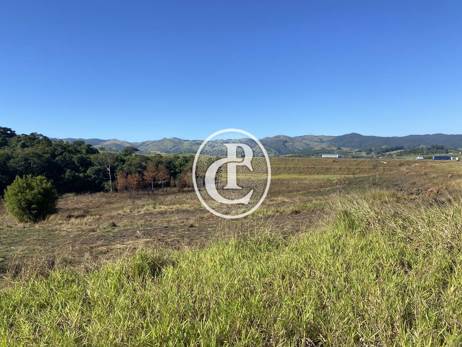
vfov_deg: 53.1
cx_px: 231
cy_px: 174
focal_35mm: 26
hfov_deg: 67.3
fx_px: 347
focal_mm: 4.25
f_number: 1.8
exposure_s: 1/2222
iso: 32
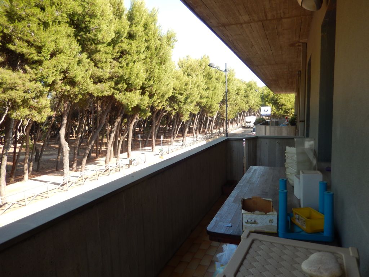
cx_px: 184
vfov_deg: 54.9
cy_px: 138
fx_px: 266
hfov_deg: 69.4
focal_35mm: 25
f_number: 3.4
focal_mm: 4.5
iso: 125
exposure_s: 1/250
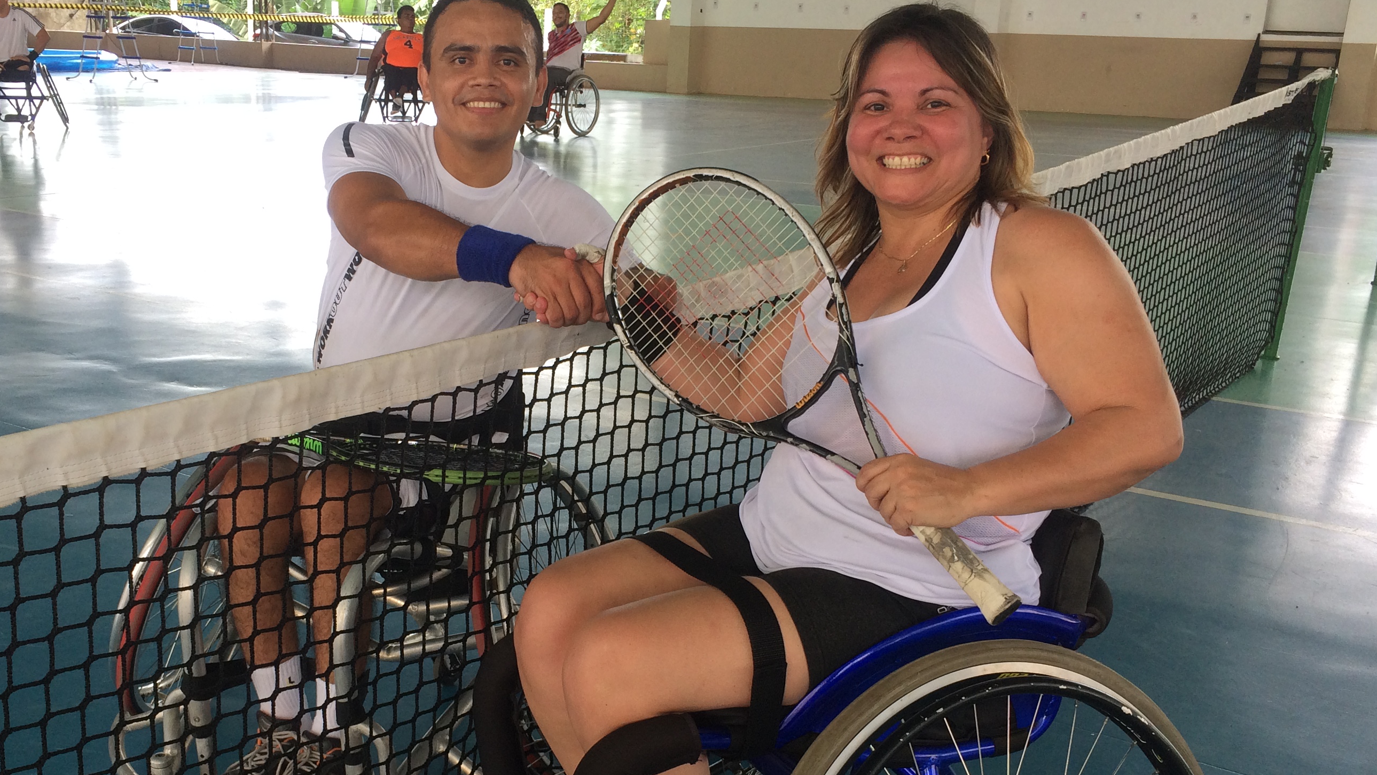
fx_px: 1460
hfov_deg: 50.1
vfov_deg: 29.4
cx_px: 544
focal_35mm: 40
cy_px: 532
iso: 50
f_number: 2.2
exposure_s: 1/120
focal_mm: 4.15
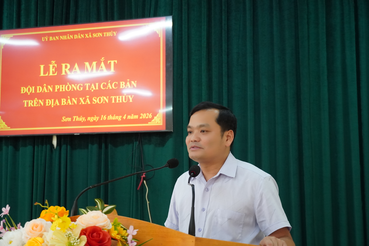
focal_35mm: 56
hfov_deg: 35.9
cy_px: 123
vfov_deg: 24.4
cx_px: 184
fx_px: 569
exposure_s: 1/250
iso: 6400
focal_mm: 37
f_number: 4.5
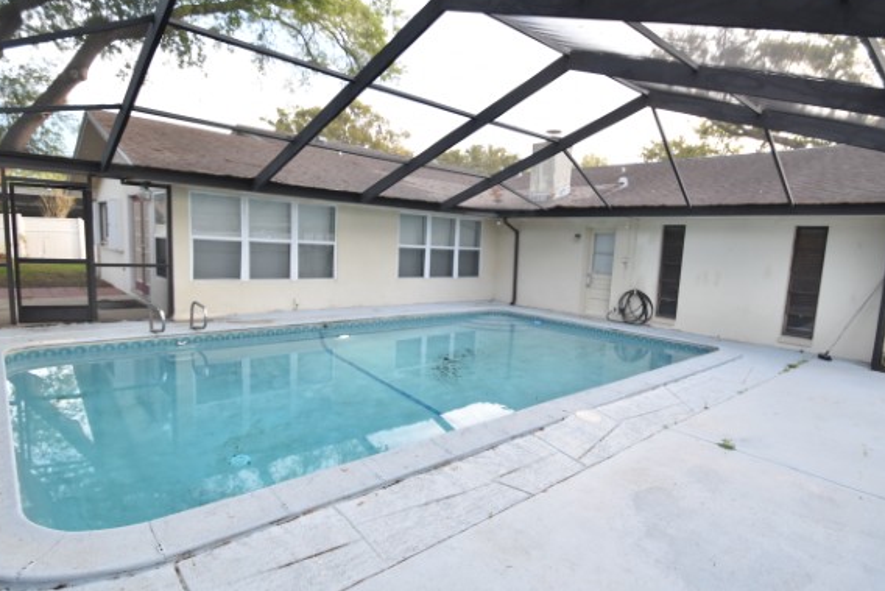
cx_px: 463
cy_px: 304
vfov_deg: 64.6
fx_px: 467
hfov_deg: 86.8
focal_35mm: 19
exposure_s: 1/350
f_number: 3.5
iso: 800
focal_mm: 10
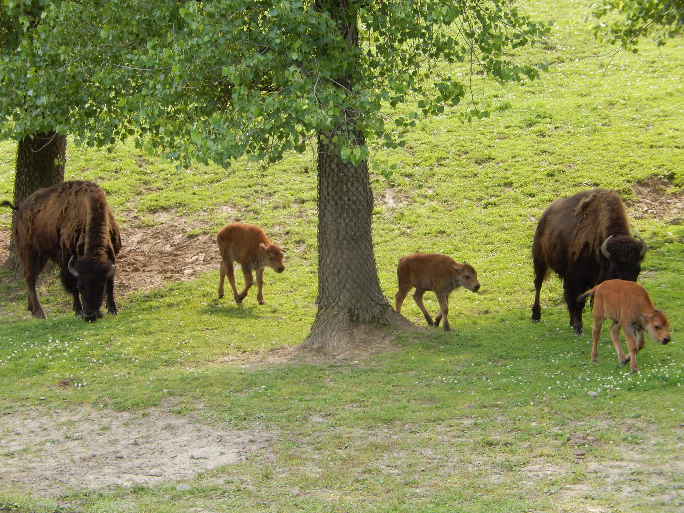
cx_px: 342
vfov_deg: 8.0
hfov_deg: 10.7
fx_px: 3656
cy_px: 256
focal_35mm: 185
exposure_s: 1/100
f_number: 5.7
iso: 125
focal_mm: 33.3
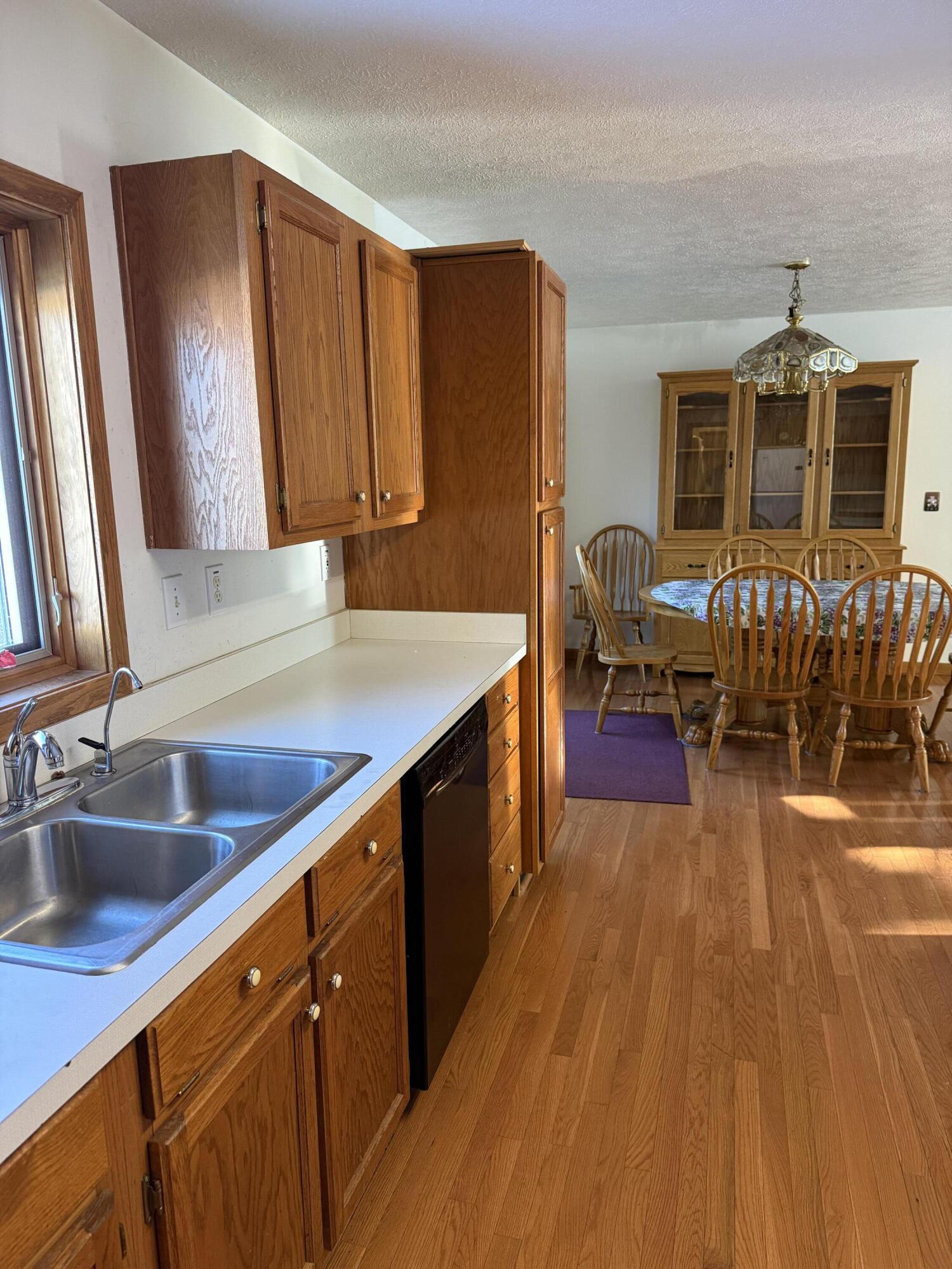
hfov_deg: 56.8
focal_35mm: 24
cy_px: 634
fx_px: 880
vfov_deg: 71.6
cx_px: 476
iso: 320
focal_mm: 6.76
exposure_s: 1/60
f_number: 1.78
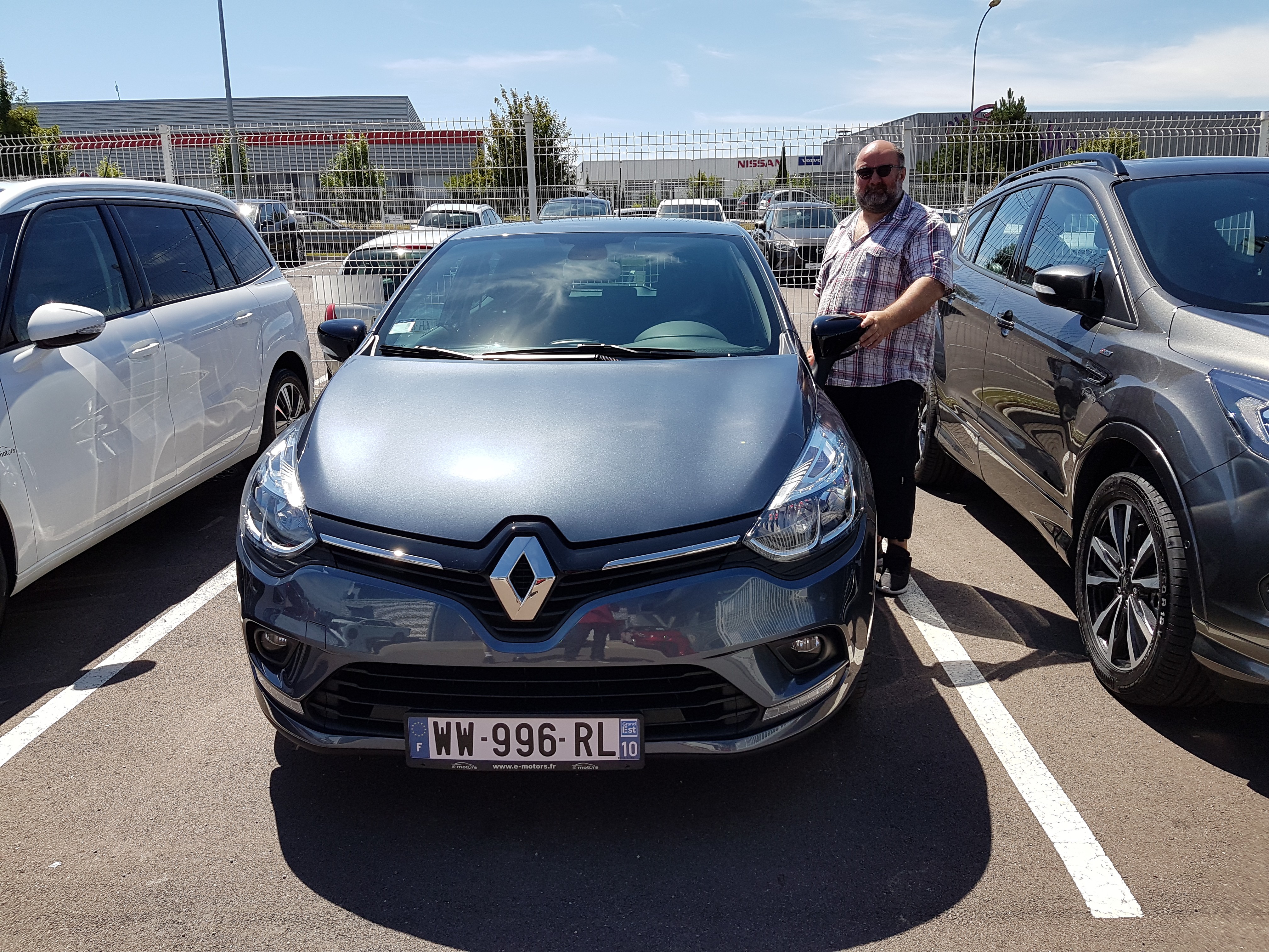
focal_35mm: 26
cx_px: 634
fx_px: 953
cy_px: 476
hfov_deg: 67.3
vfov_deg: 53.1
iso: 40
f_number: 1.7
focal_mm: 4.2
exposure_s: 1/1812
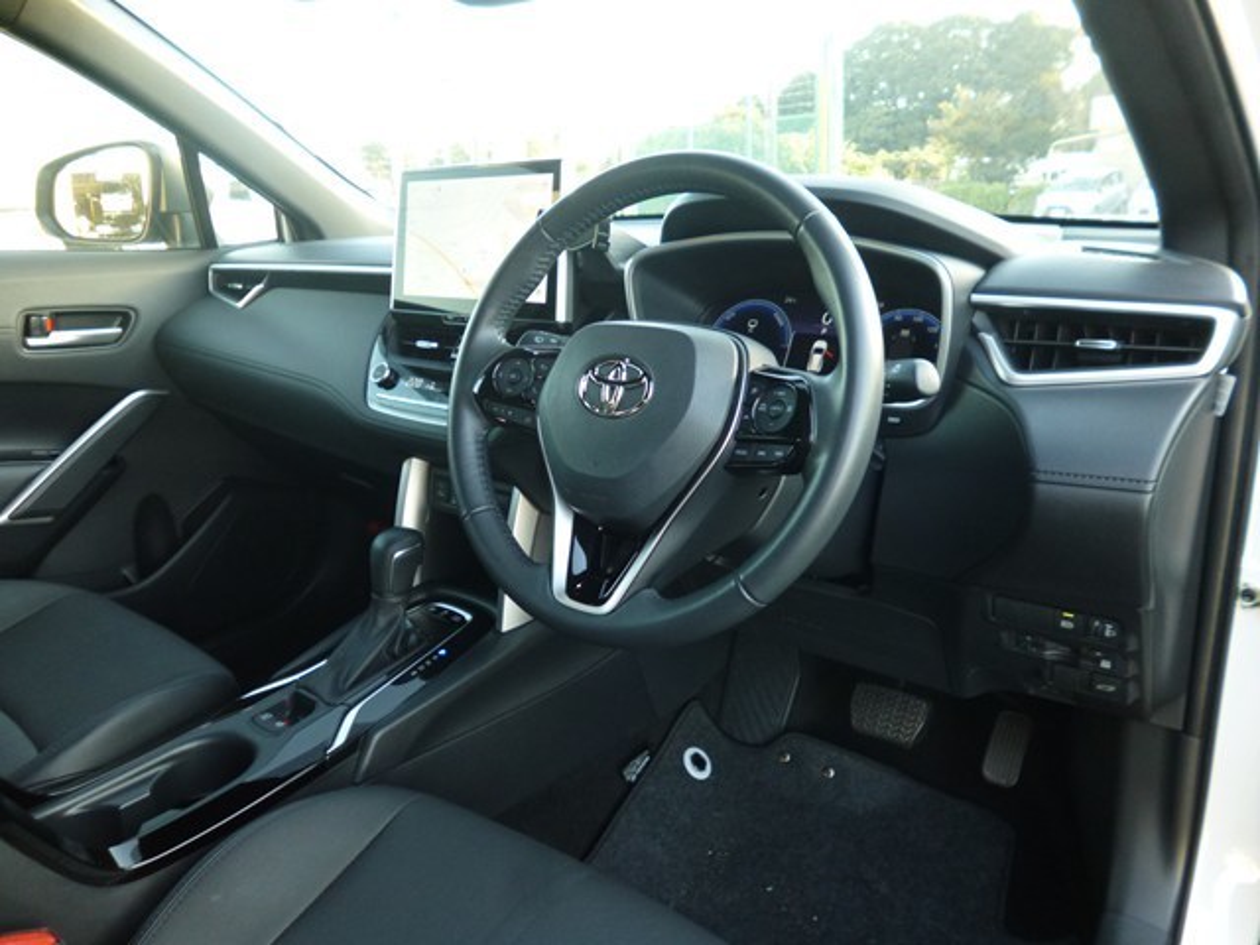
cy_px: 472
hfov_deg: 71.6
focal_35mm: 24
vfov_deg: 56.8
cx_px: 630
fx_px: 874
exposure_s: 1/60
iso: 200
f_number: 2.8
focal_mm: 4.3
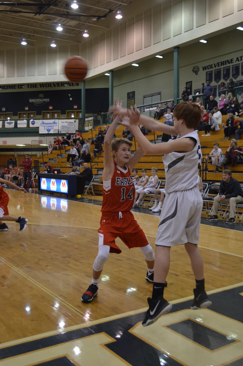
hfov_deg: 34.1
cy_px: 183
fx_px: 397
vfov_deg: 49.6
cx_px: 122
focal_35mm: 39
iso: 1600
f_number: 4.2
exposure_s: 1/160
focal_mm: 26
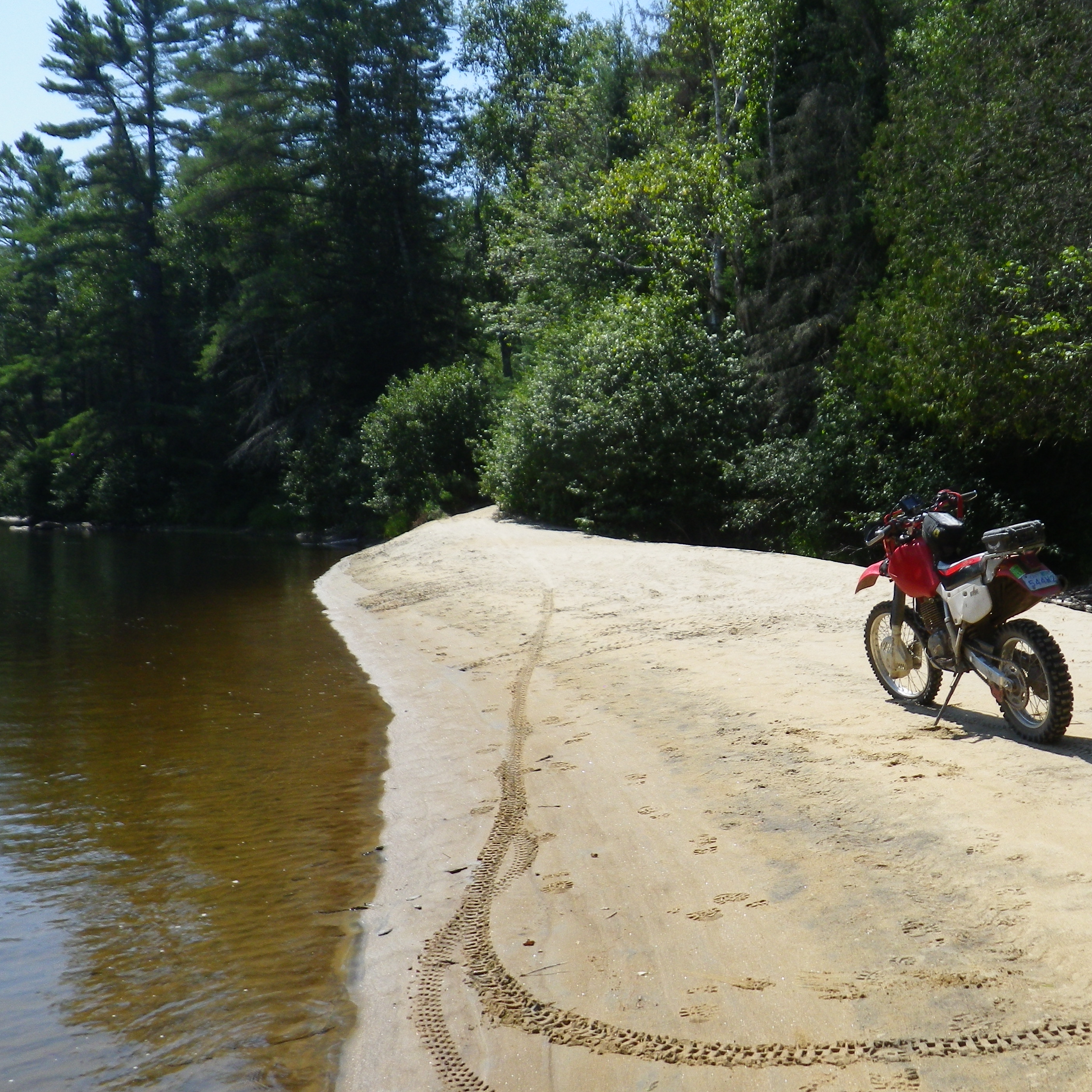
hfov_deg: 43.1
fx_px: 1356
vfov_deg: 43.9
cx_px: 756
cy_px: 559
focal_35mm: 38
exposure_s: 1/500
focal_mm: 5
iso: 80
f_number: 4.2
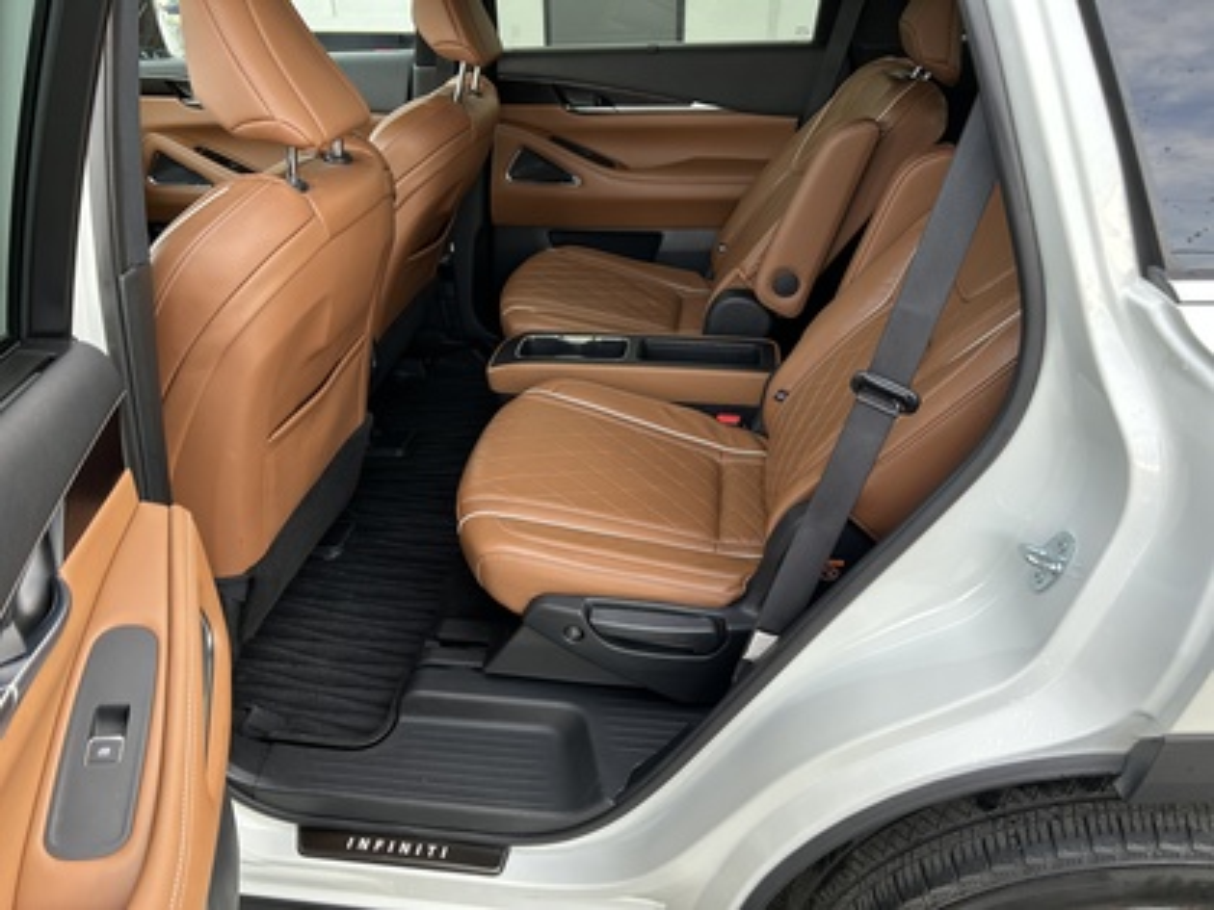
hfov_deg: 67.3
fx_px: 912
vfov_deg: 53.1
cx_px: 607
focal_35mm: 26
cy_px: 455
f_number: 1.5
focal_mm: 5.7
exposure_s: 1/140
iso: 40
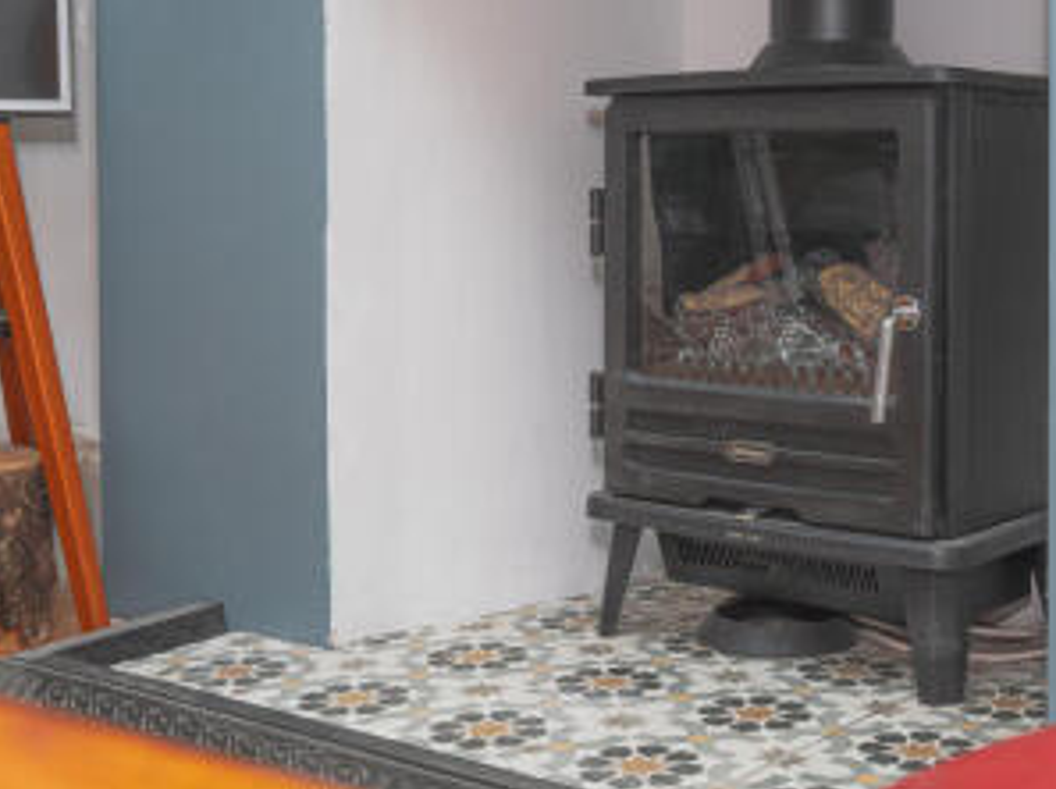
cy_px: 247
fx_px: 1645
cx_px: 729
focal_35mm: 54
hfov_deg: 35.1
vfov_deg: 26.8
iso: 250
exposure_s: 1/60
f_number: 10
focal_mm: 35
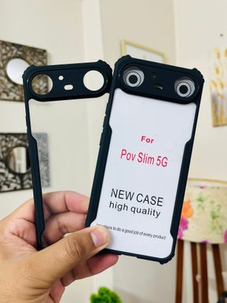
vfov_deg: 65.3
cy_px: 155
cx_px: 111
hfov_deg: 51.4
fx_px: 236
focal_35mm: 27
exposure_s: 1/100
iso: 125
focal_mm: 5.1
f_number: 1.6
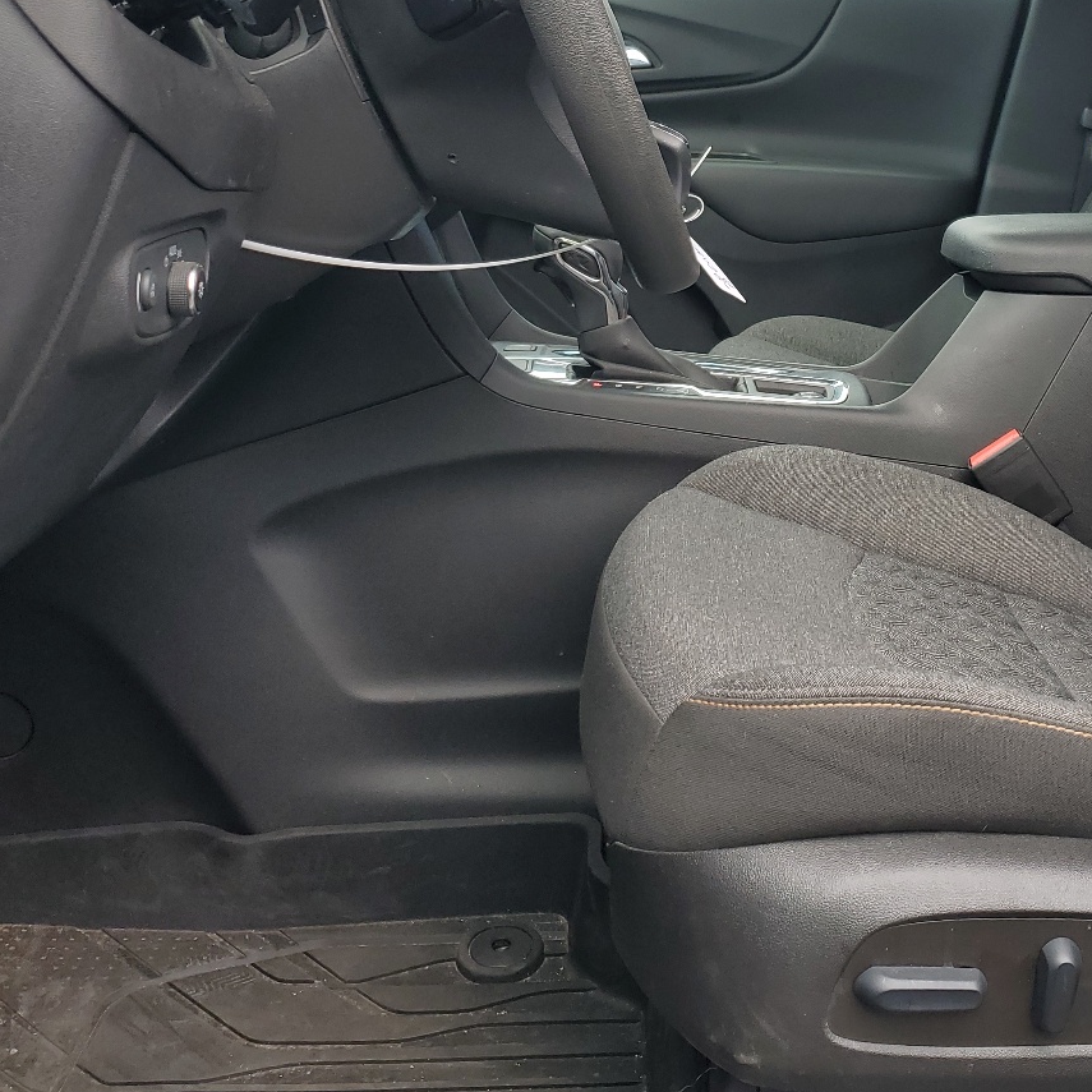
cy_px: 332
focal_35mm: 43
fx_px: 1535
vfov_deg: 38.6
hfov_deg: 37.9
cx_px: 856
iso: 50
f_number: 1.5
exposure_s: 1/417
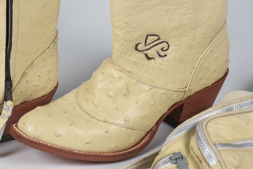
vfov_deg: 6.6
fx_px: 1477
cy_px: 84
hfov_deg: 9.8
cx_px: 126
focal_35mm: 210
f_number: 13
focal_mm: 140
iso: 200
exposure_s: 1/125
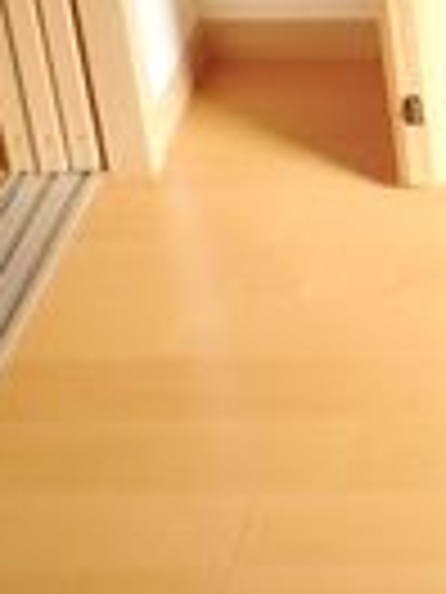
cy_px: -729
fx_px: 1752
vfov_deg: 14.5
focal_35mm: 102
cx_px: 851
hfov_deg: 12.9
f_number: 3.5
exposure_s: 1/80
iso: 125
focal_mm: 3.7
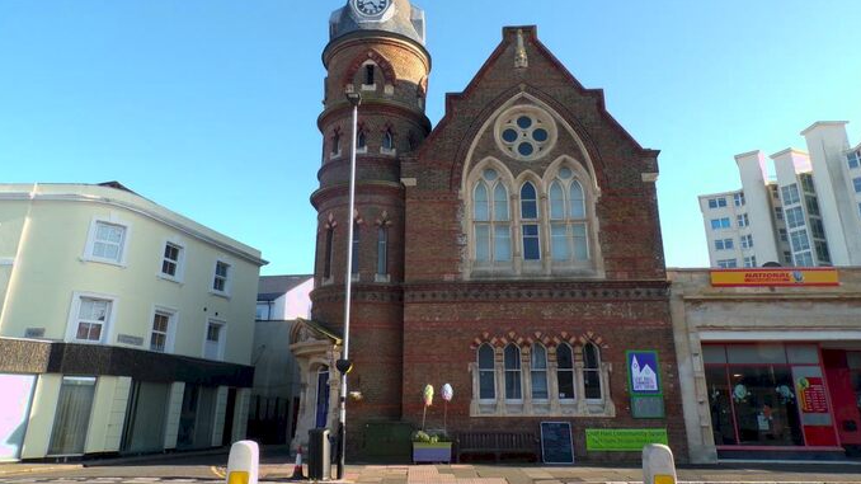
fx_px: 616
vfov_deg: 42.8
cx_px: 437
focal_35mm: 27
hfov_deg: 69.9
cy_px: 209
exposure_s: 1/105
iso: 80
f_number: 5.8
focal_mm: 4.3
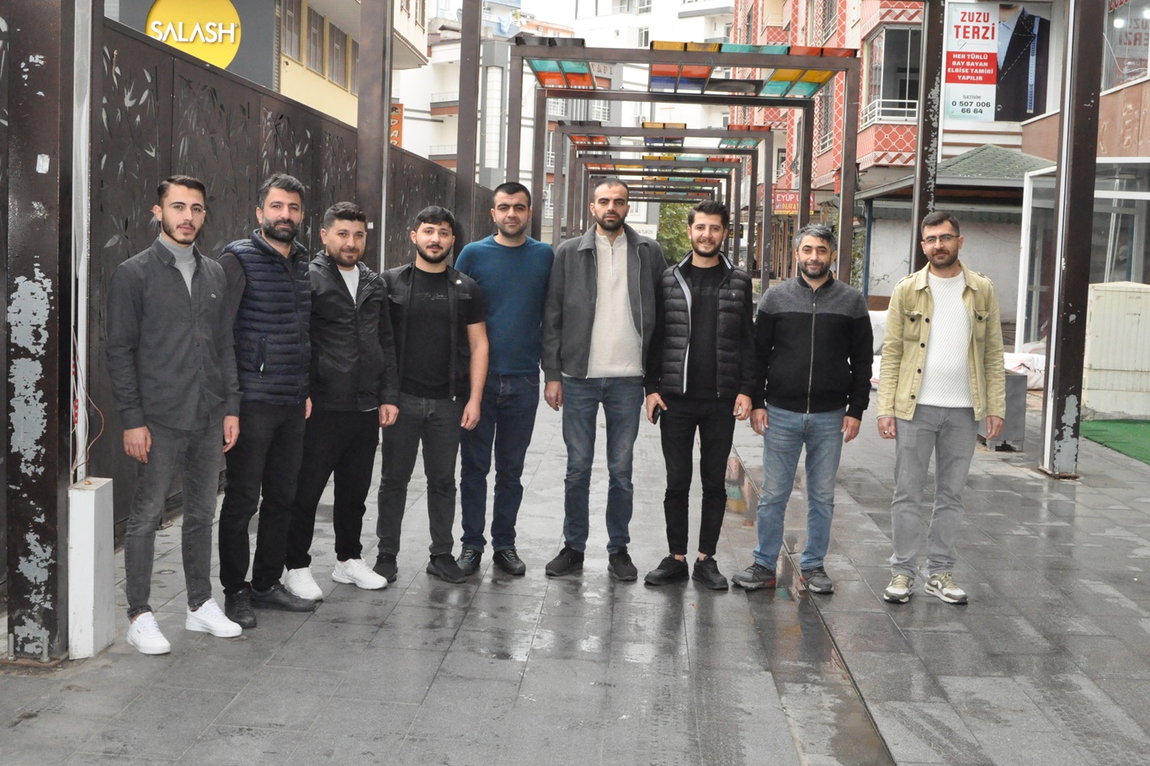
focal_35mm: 42
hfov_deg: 46.4
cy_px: 383
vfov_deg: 31.9
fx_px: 1341
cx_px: 575
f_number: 10
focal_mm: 28
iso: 3200
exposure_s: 1/200
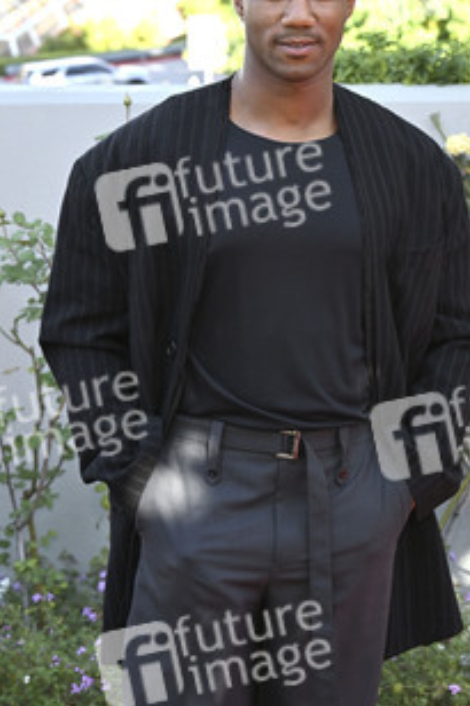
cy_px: 312
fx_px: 1627
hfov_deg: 16.4
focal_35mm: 83
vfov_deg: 24.5
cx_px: 280
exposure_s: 1/320
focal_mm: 64
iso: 640
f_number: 5.6
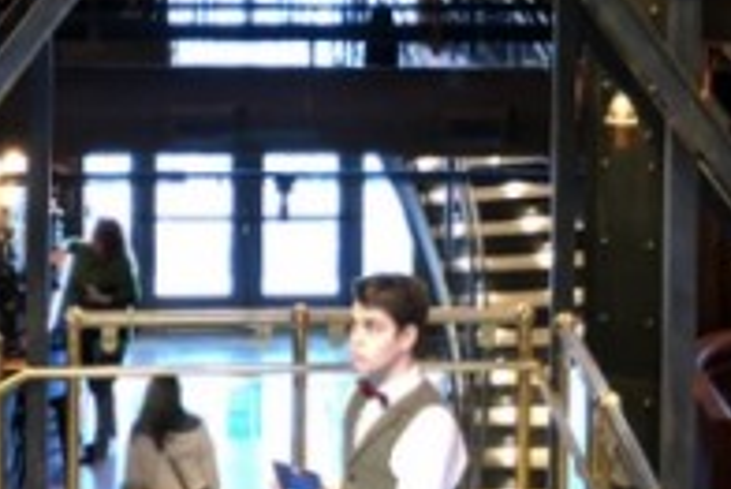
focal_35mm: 104
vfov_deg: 12.7
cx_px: 313
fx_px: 2113
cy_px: -155
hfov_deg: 19.6
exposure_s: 1/7
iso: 80
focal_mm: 3.99
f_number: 1.8
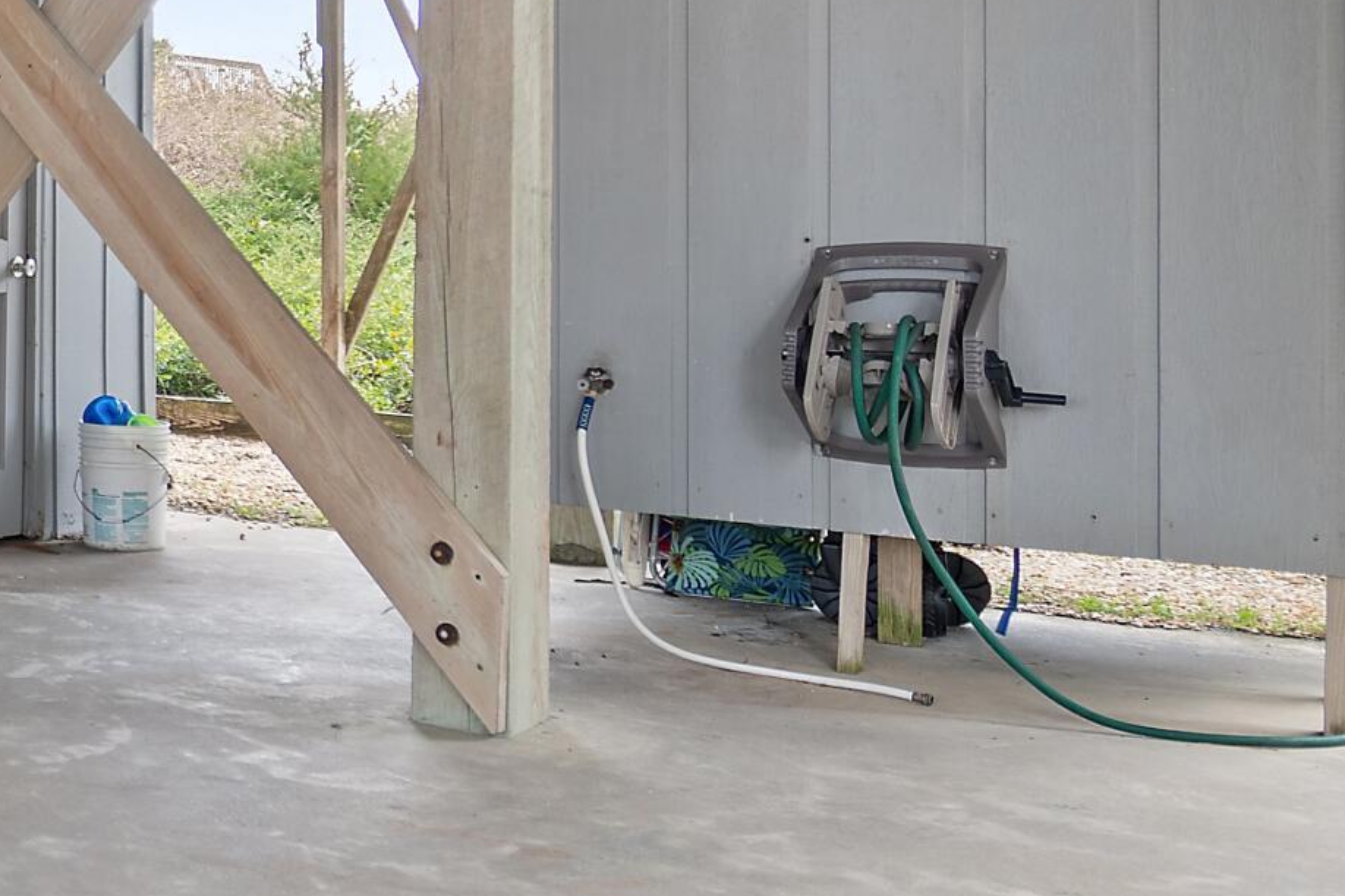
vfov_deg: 27.2
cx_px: -390
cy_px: 250
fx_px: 1831
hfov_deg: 31.4
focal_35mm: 49
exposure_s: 1/3
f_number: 4.5
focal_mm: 10
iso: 100
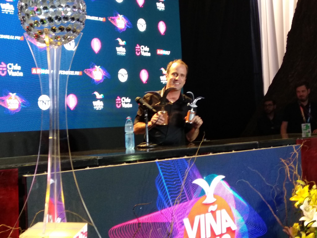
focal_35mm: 26
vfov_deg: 53.1
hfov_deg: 67.3
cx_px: 158
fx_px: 238
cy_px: 119
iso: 500
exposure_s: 1/25
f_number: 2.2
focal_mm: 3.81
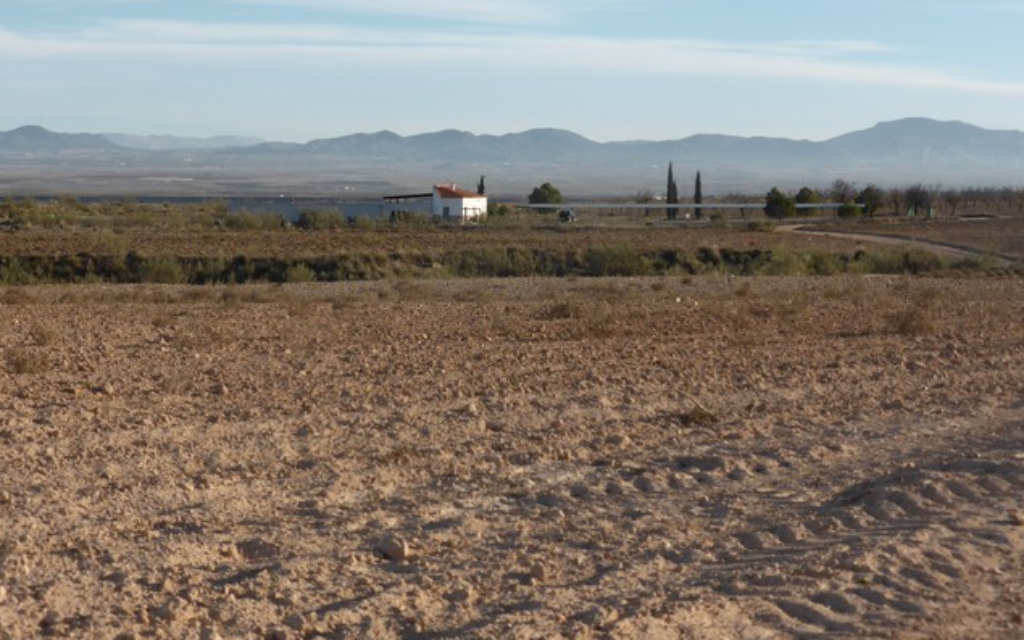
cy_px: 268
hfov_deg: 26.1
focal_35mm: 79
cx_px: 514
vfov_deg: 16.5
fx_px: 2205
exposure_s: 1/500
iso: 100
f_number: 5
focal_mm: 12.5
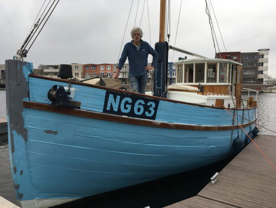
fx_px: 232
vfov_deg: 48.3
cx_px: 138
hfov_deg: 61.6
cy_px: 104
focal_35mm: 29
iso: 25
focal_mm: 4.15
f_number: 2.2
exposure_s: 1/447
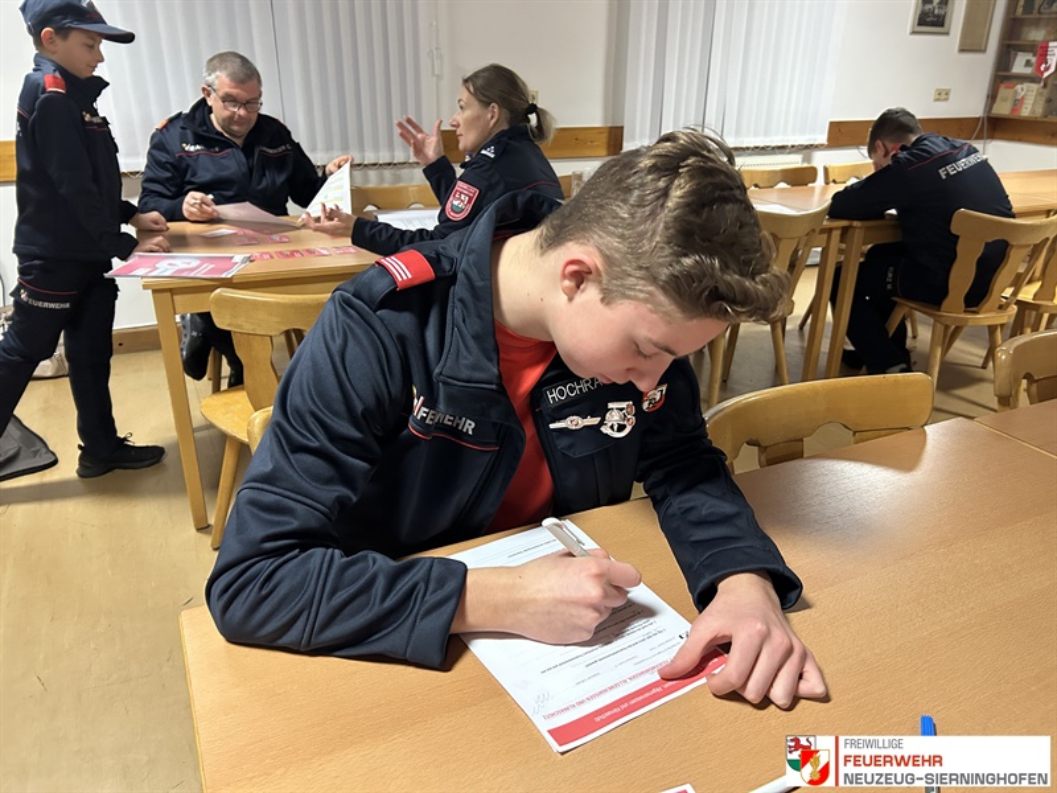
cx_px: 528
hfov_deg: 67.3
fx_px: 794
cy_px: 396
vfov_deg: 53.1
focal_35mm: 26
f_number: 1.5
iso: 500
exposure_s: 1/50
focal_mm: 5.7
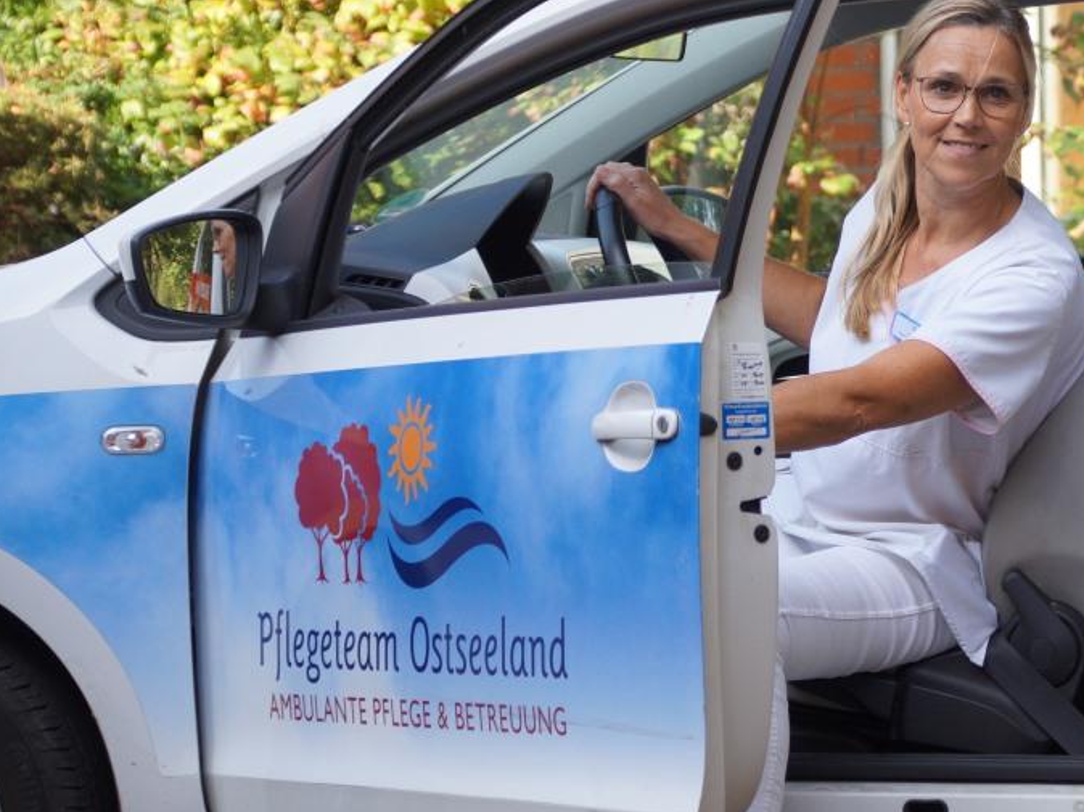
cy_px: 310
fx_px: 6856
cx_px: 815
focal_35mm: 219
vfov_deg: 6.8
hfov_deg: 9.0
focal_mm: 100
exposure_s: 1/160
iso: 250
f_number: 5.6
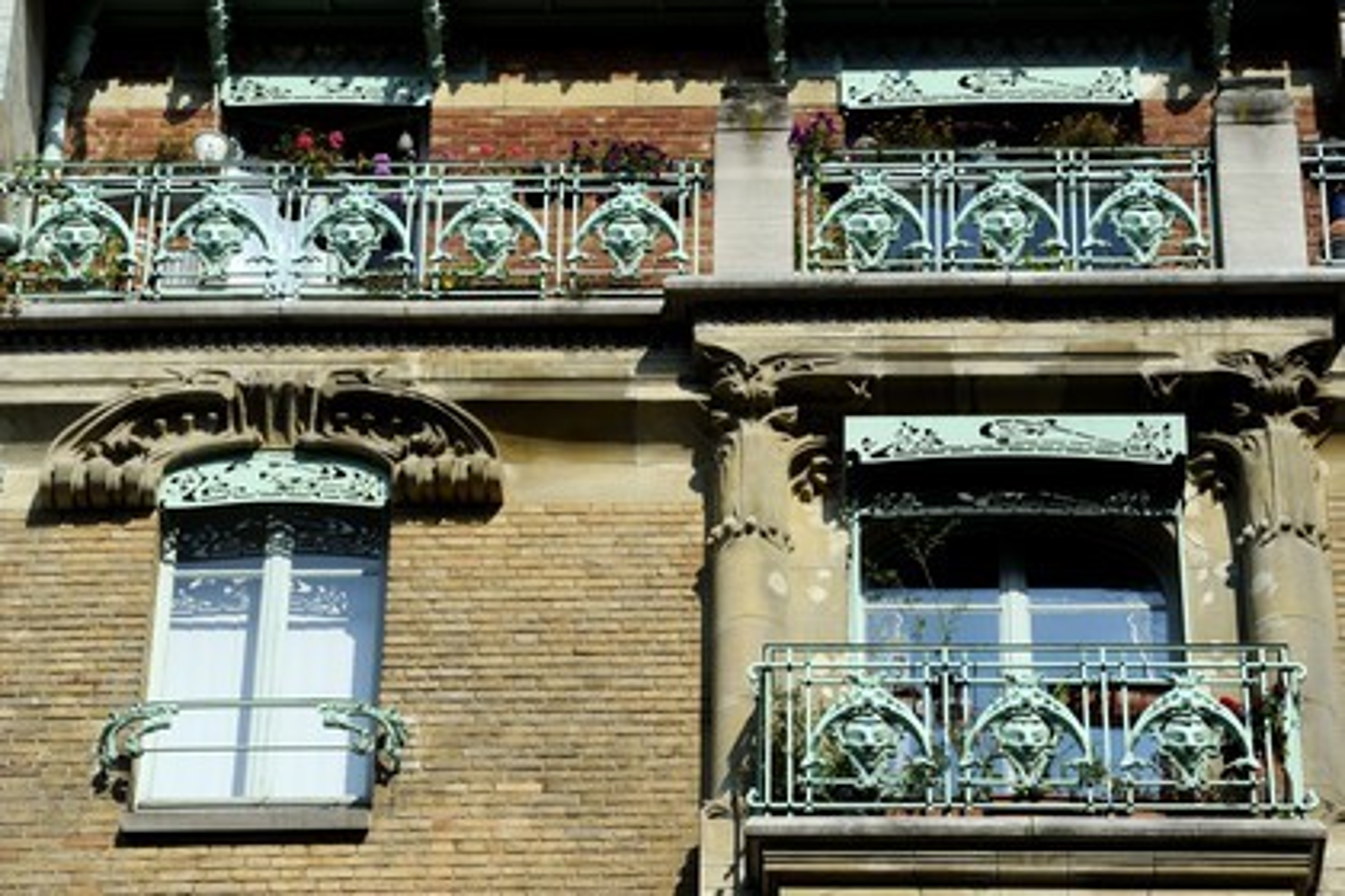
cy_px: 448
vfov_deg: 11.0
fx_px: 4670
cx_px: 672
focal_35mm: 125
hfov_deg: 16.4
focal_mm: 125
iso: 200
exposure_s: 1/160
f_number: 14
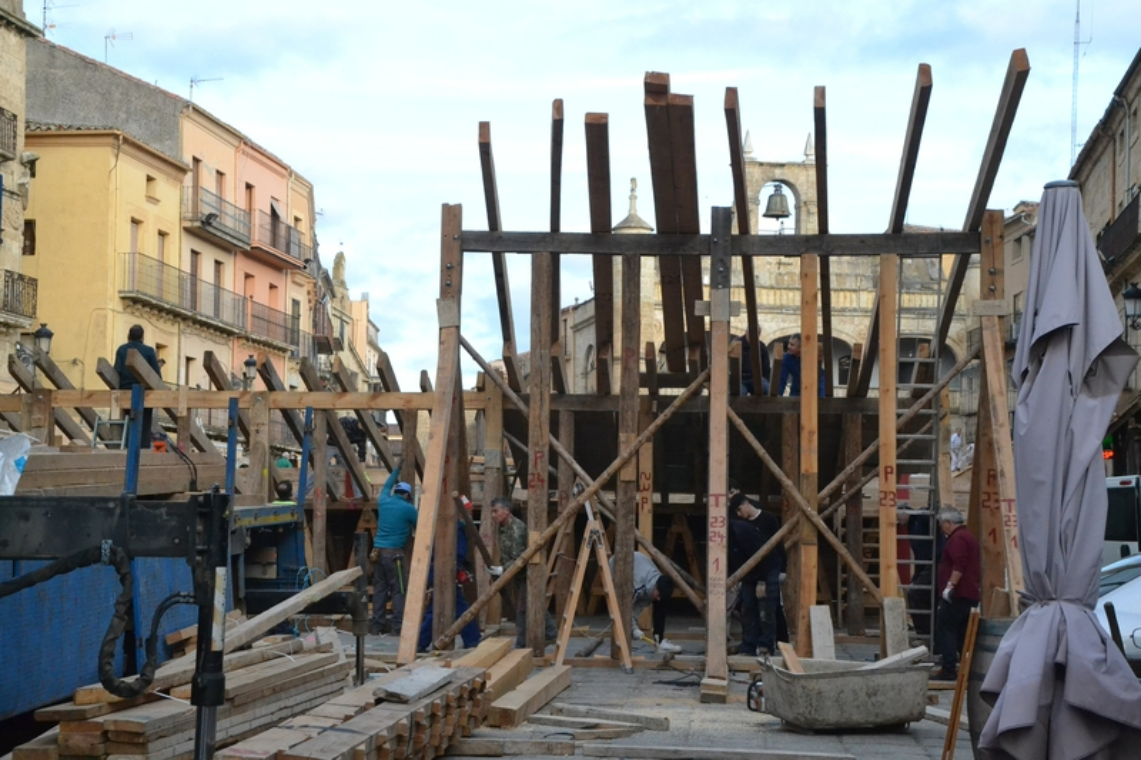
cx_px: 570
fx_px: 2139
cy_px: 380
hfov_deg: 29.9
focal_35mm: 68
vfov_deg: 20.2
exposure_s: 1/500
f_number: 11
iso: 3200
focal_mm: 45
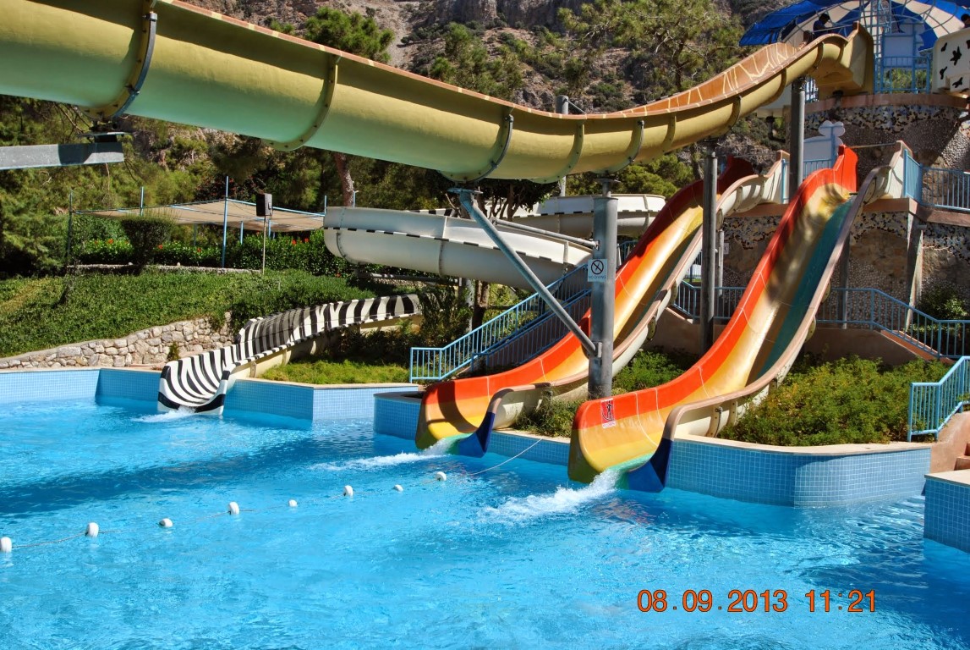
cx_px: 485
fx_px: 850
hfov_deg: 59.4
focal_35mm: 32
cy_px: 325
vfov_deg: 41.8
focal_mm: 21
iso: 100
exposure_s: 1/320
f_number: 9
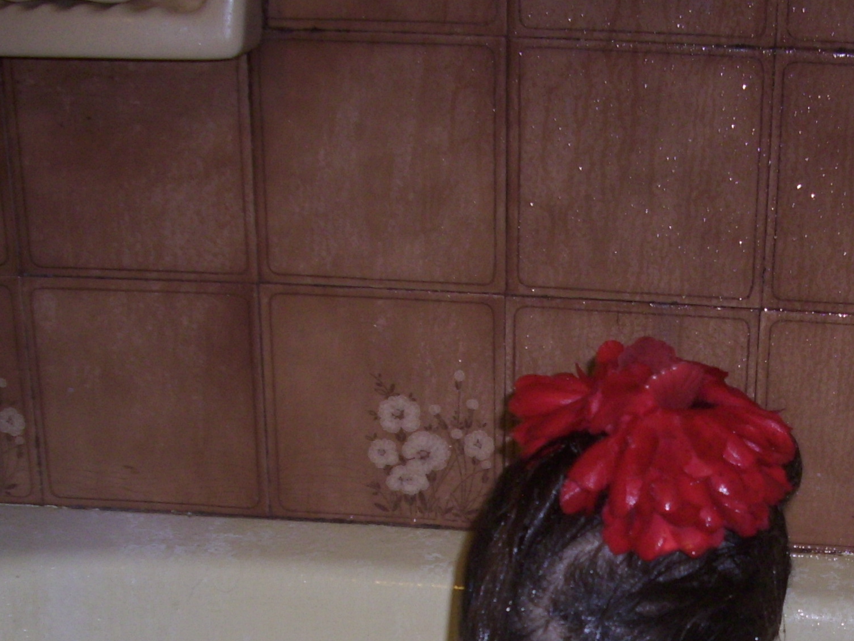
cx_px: 666
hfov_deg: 28.4
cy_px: 652
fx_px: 1653
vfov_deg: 21.1
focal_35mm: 67
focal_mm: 6.2
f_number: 2.8
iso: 50
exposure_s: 1/30
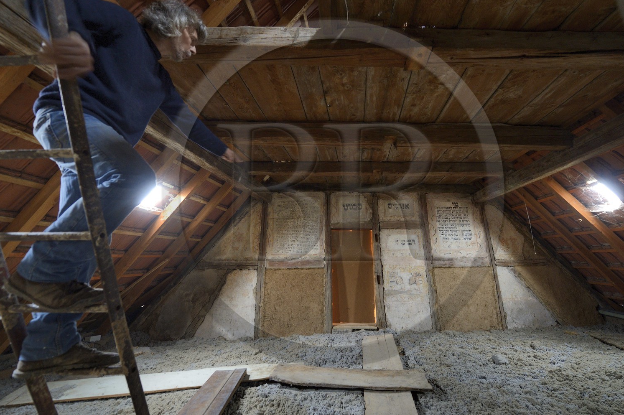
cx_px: 332
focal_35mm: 15
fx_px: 260
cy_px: 193
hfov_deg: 100.3
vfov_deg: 77.1
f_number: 4
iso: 1600
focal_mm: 14
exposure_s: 1/13
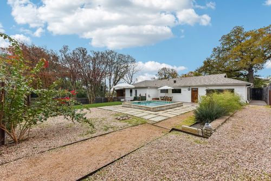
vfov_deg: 81.2
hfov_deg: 104.3
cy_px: 90
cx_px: 136
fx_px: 105
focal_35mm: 14
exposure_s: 1/640
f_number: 8
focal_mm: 14
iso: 400
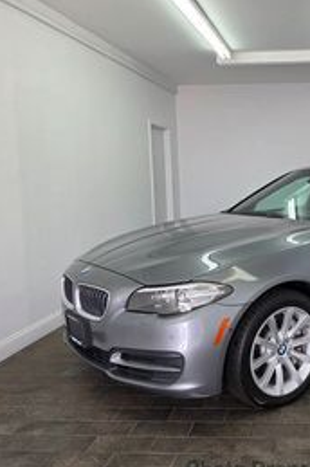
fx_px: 479
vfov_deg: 51.9
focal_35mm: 37
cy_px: 224
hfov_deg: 33.4
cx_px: 296
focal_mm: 6.5
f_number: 1.4
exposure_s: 1/120
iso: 32
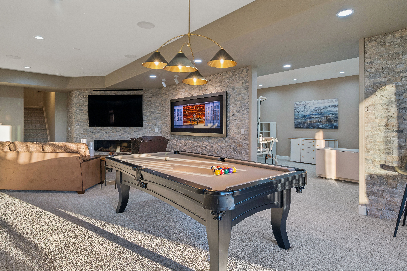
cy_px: 136
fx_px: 220
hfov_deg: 85.5
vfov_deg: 63.1
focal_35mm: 20
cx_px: 204
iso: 400
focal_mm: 19.5
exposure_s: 1/30
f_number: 9
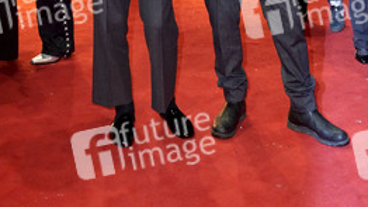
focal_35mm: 56
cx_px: 184
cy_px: -65
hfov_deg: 37.2
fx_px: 546
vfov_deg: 19.7
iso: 640
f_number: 5.6
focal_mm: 35
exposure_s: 1/160
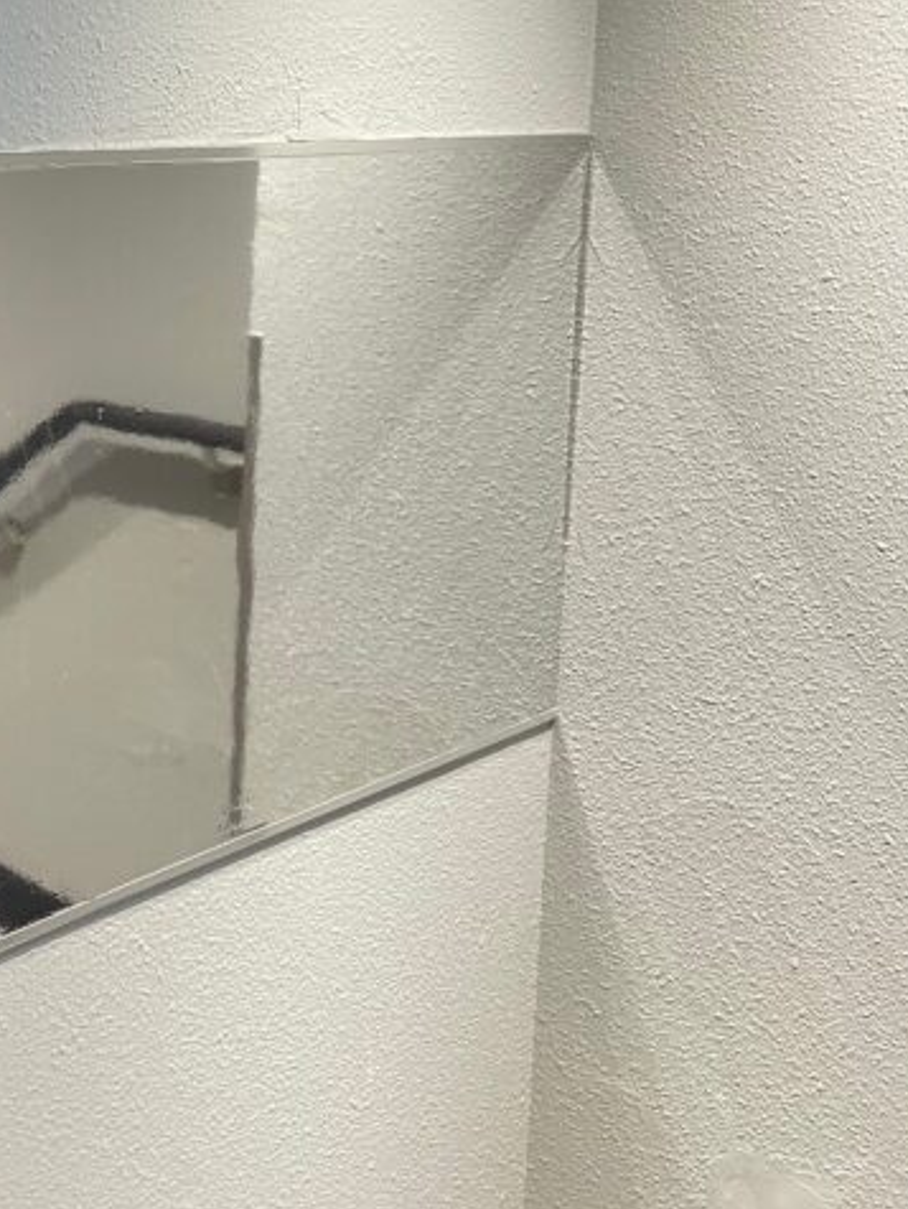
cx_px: 10
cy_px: 237
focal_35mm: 56
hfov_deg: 25.0
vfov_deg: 33.3
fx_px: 1956
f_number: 1.6
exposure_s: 1/53
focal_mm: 4.2
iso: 80
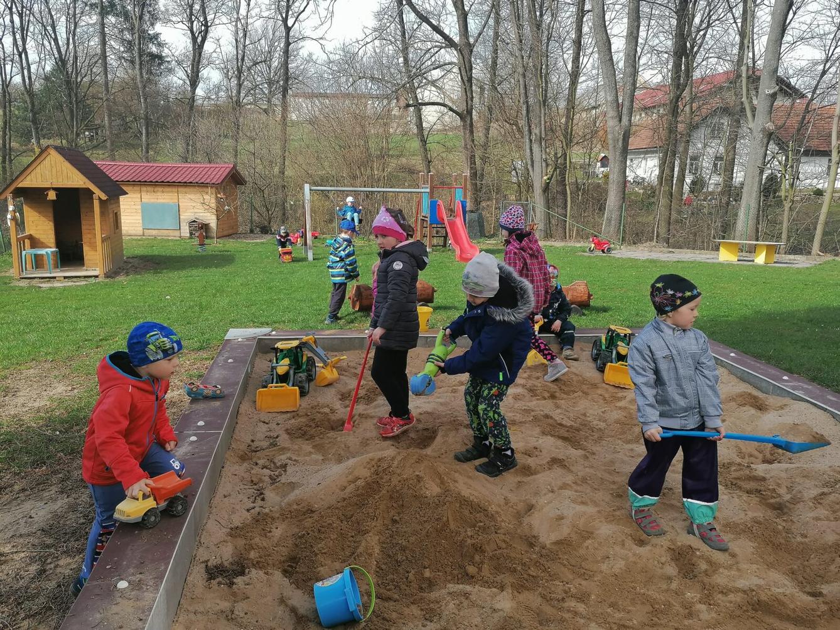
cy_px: 315
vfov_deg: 48.2
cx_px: 420
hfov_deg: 61.7
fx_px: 704
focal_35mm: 29
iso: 50
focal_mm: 4.75
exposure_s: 1/439
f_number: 1.8
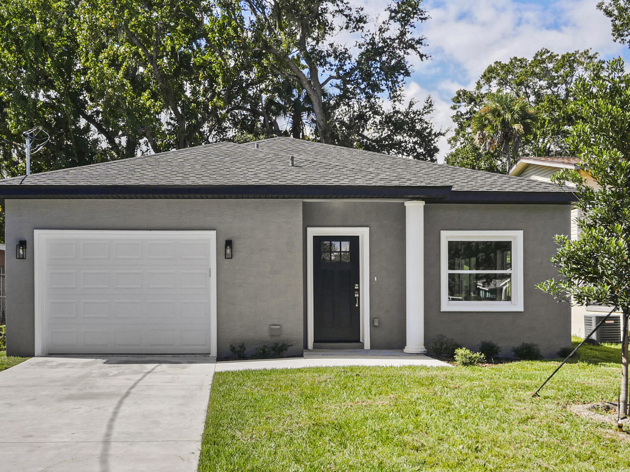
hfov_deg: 52.5
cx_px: 274
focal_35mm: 35
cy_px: 265
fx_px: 637
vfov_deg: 40.6
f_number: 8
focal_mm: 10
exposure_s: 1/400
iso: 200
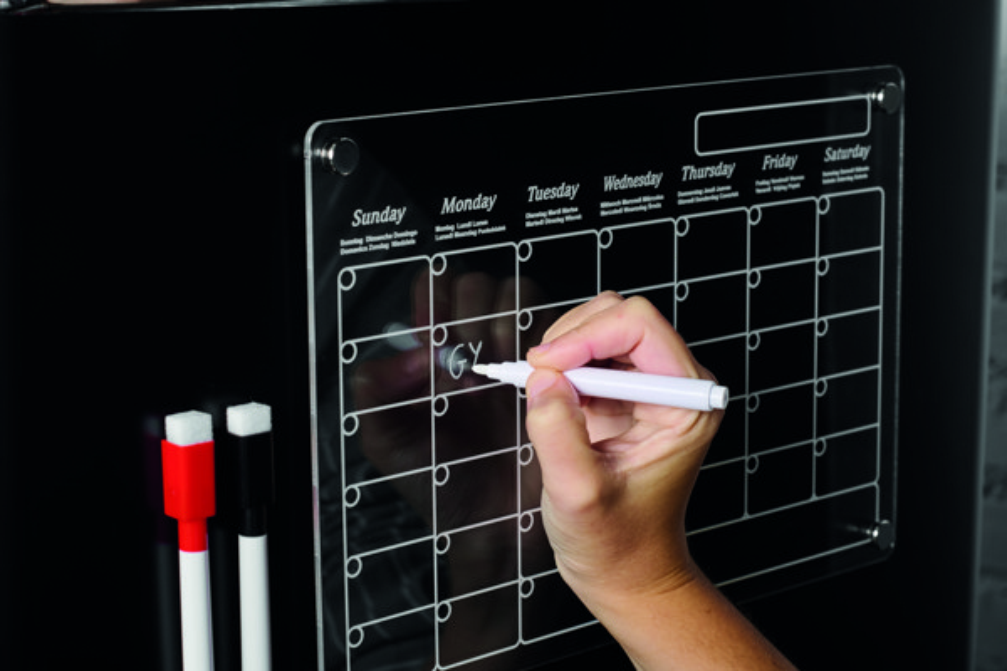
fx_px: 2377
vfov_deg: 16.1
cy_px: 336
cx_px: 504
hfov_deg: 23.9
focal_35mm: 85
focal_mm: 85
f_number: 13
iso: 200
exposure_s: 1/125
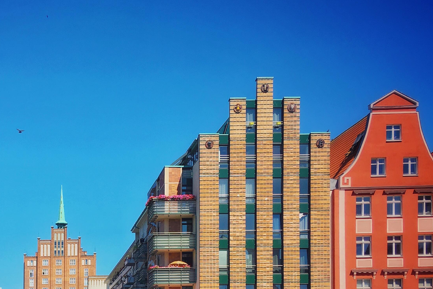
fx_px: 661
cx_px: 76
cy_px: 256
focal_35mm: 55
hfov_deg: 34.9
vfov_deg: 24.0
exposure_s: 1/1672
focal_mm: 4.15
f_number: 2.2
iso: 25
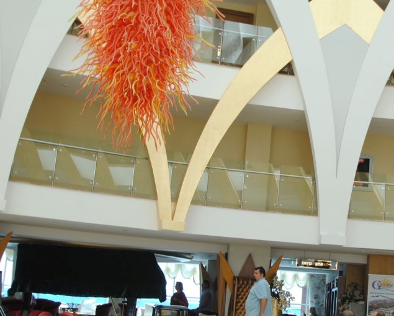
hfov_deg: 29.9
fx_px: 711
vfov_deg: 24.9
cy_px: 195
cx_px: 339
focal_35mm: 61
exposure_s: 1/80
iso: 200
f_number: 4.5
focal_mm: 24
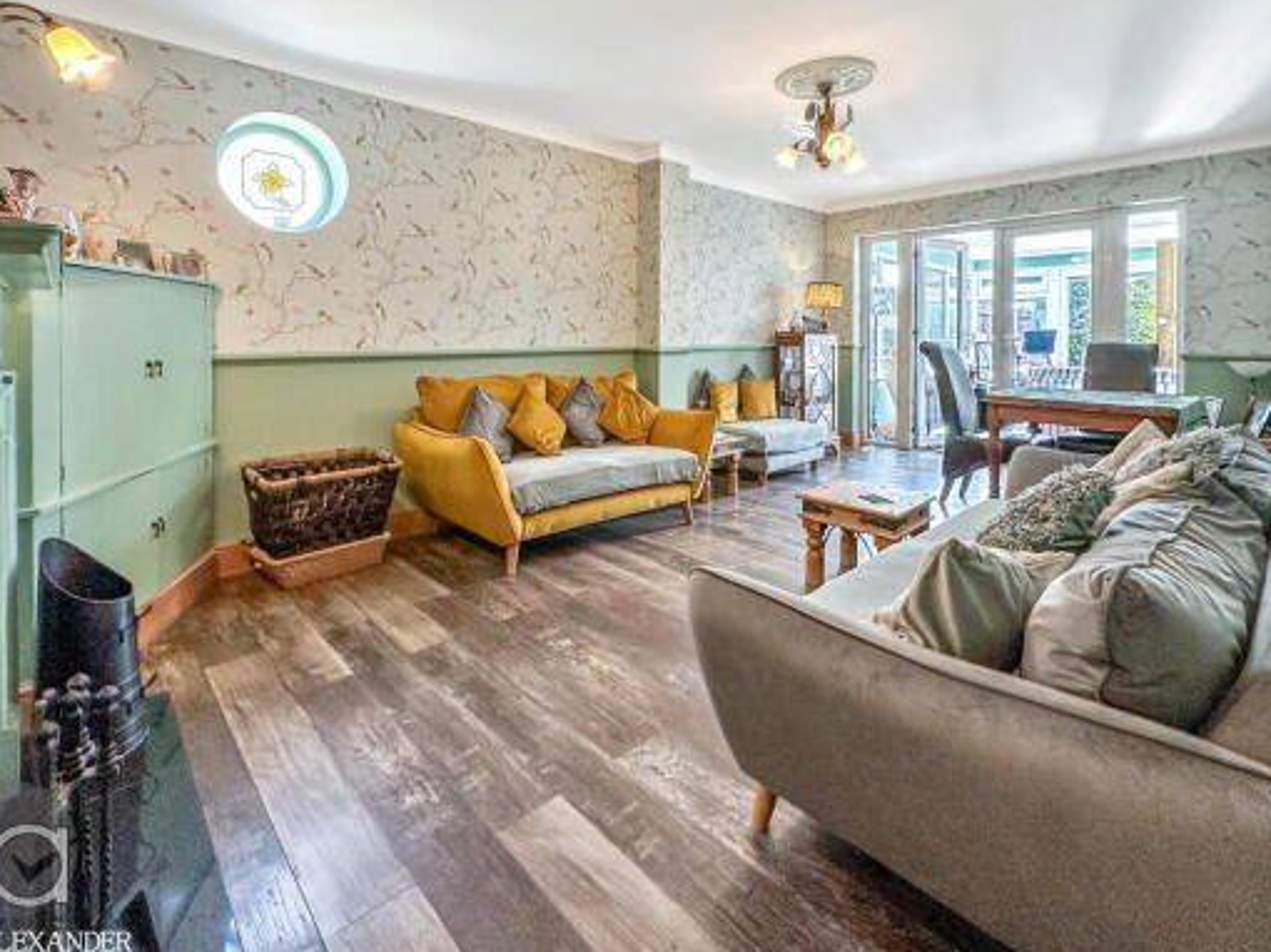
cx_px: 622
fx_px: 587
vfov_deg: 77.9
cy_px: 430
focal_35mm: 16
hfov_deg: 94.5
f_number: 2.2
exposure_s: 1/100
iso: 160
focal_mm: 2.22
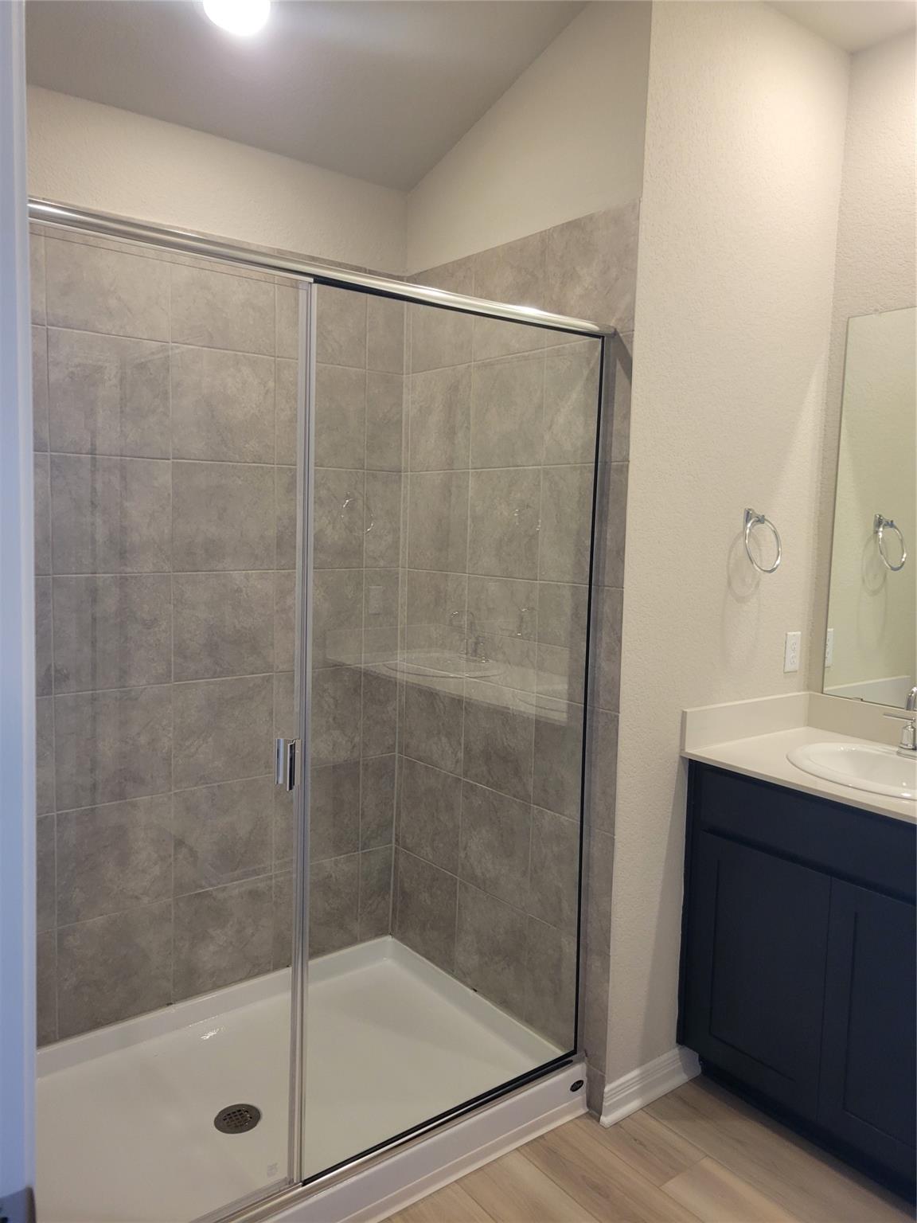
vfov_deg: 67.3
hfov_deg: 53.1
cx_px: 458
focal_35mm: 26
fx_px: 918
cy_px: 612
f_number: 1.8
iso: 250
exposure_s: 1/120
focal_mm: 5.4
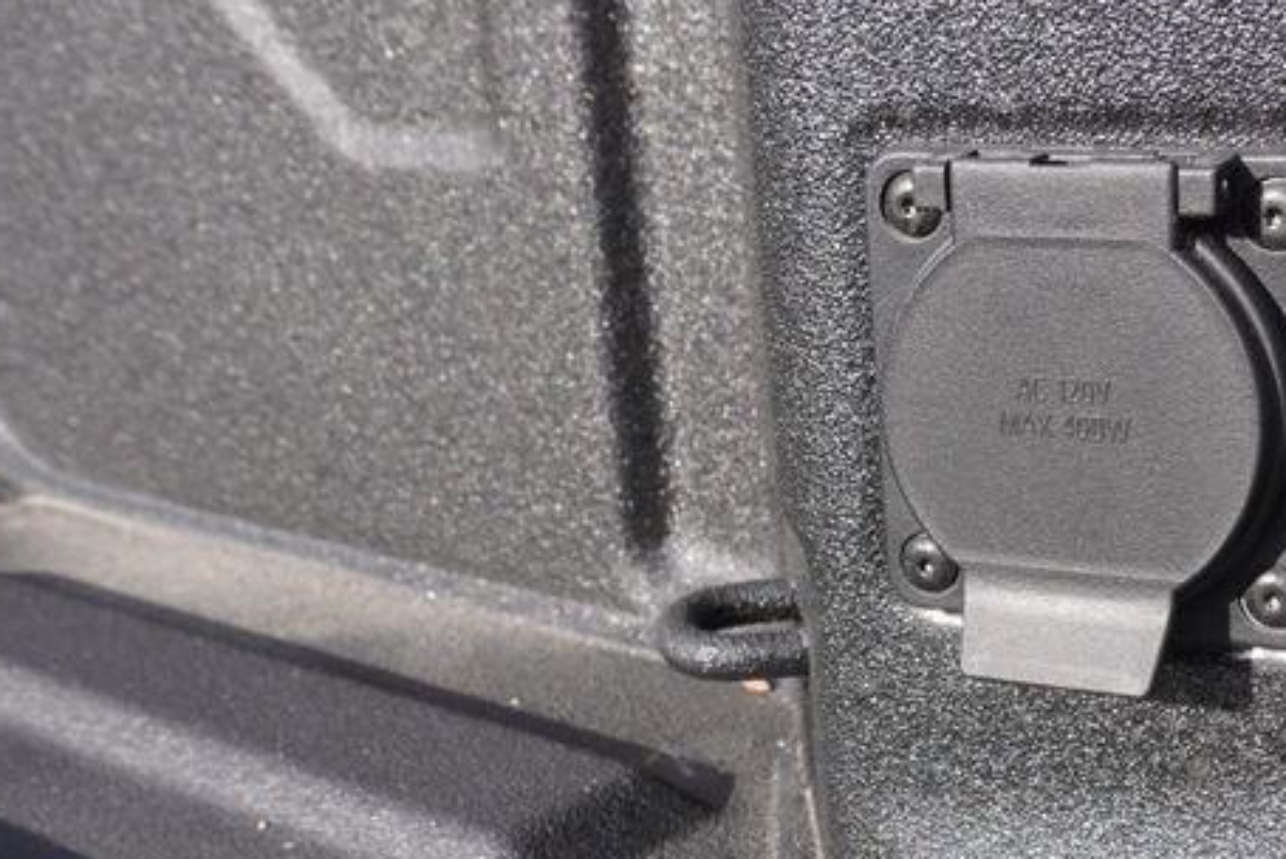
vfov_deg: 24.9
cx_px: 958
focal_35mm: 54
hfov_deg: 36.0
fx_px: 1930
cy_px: 622
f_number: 6.3
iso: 100
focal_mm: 16
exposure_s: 1/100
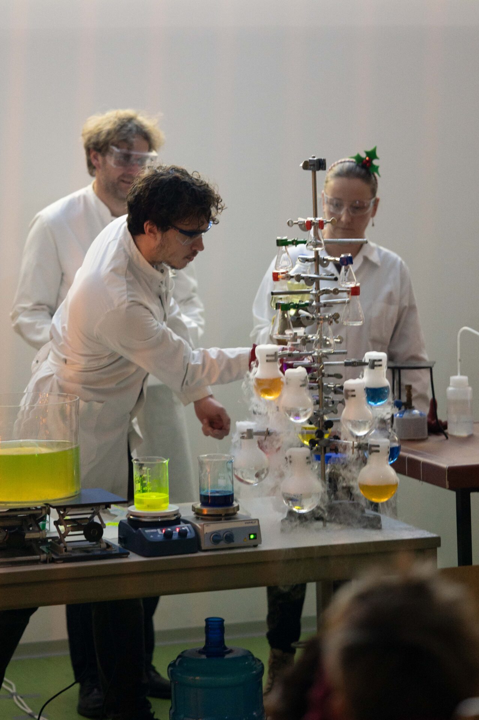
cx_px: 240
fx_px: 1699
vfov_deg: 23.9
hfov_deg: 16.0
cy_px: 360
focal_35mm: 85
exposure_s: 1/160
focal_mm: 85
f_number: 1.8
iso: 2000
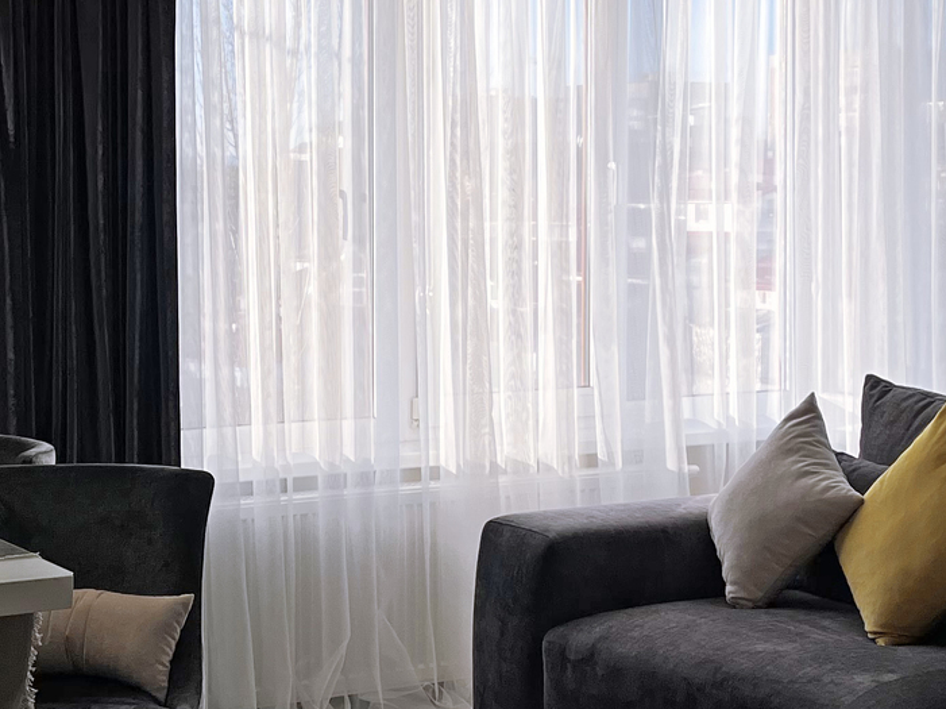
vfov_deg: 19.3
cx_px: 382
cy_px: 253
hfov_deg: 25.6
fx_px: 2076
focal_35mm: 76
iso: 50
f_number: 1.6
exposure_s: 1/1186
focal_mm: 5.1
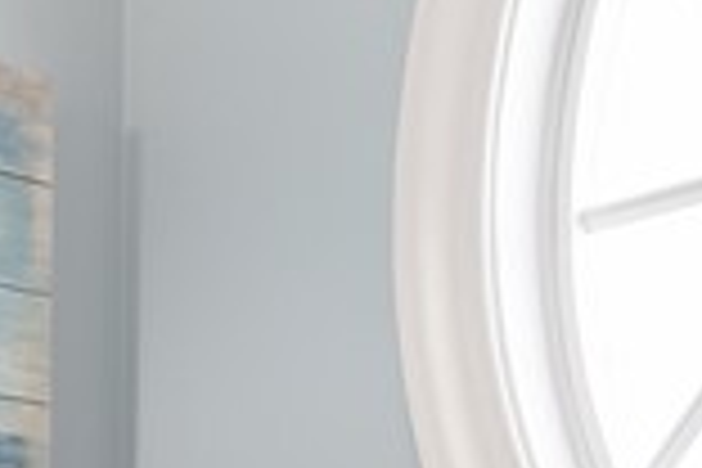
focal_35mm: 111
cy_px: 891
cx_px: -308
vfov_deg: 11.3
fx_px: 2164
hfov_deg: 16.9
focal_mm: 16
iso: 250
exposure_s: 1/4
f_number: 8
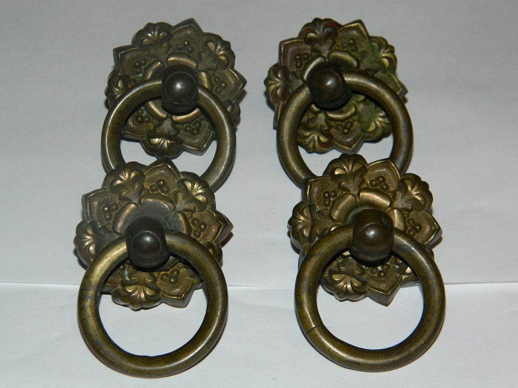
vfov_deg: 14.4
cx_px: 259
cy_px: 194
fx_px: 1541
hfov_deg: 19.1
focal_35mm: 103
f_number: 4.5
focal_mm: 18.6
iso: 200
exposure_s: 1/60
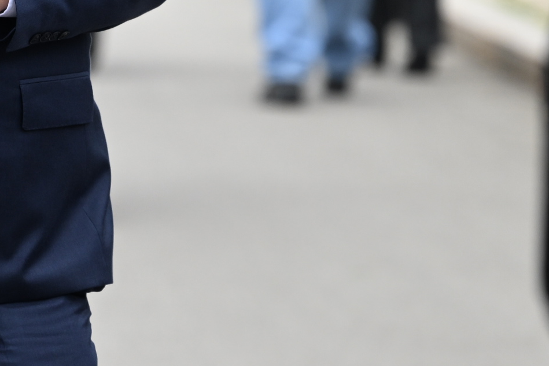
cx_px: -94
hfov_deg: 3.0
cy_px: -40
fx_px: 10417
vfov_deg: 2.0
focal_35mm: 683
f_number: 5
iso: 500
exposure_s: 1/1000
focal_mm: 200
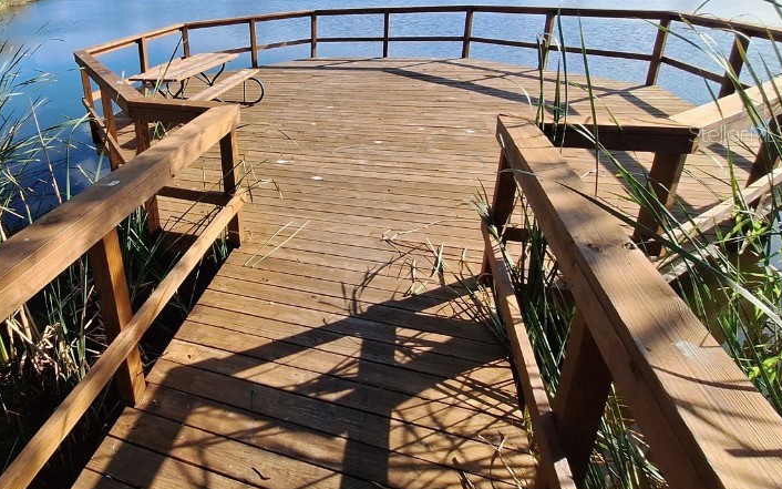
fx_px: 426
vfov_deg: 57.2
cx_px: 226
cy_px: 133
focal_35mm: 20
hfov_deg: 80.5
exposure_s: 1/1815
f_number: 2.2
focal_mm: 1.74
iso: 40
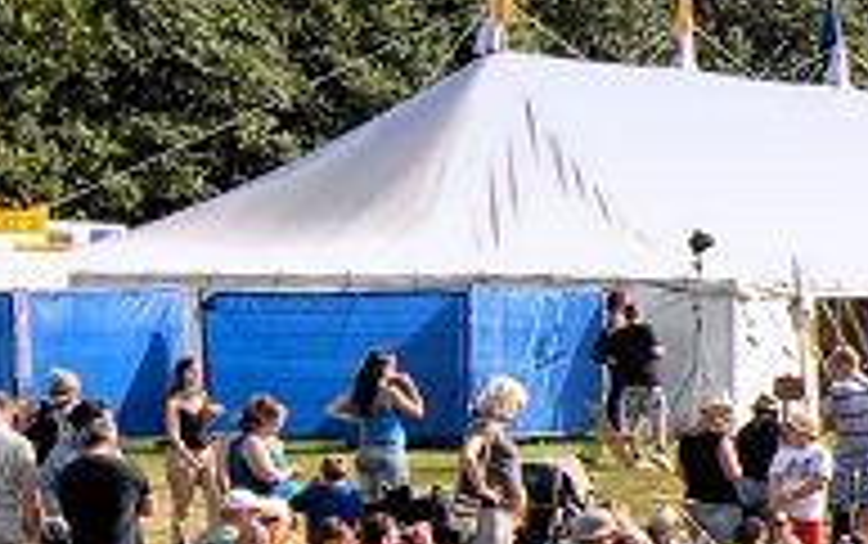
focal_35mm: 174
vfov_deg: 7.6
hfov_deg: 10.8
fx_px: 4120
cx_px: 1826
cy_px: 355
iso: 100
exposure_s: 1/180
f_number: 6.7
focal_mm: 22
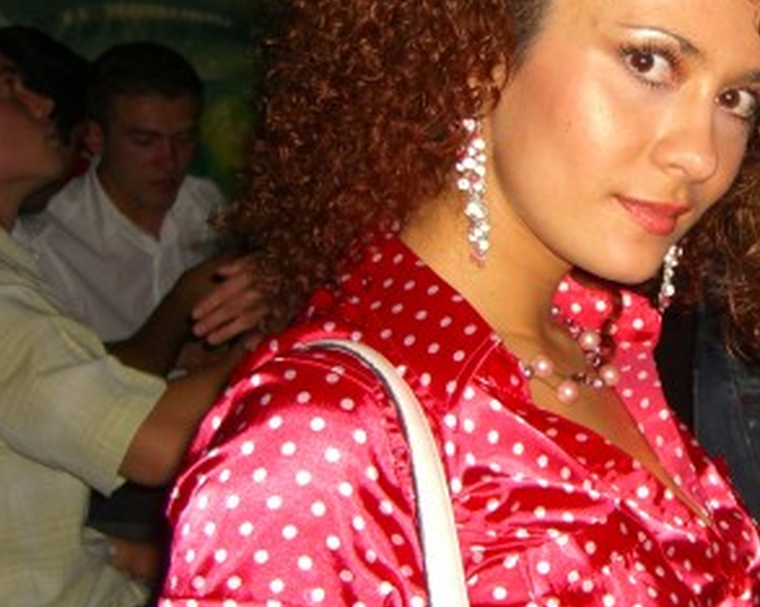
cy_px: 280
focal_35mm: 76
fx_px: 1708
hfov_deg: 24.0
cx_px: 755
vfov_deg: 20.1
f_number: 2.8
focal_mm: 7.9
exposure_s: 1/60
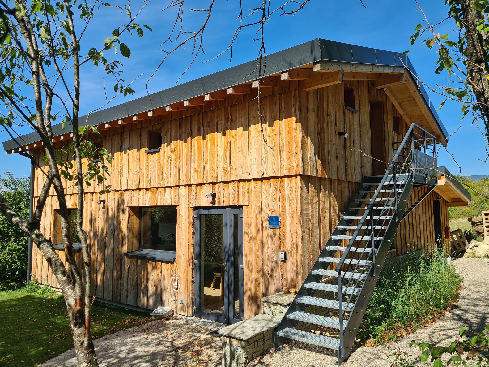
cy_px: 184
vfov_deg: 53.1
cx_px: 244
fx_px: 367
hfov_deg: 67.3
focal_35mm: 26
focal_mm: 5.4
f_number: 1.8
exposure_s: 1/2392
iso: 50
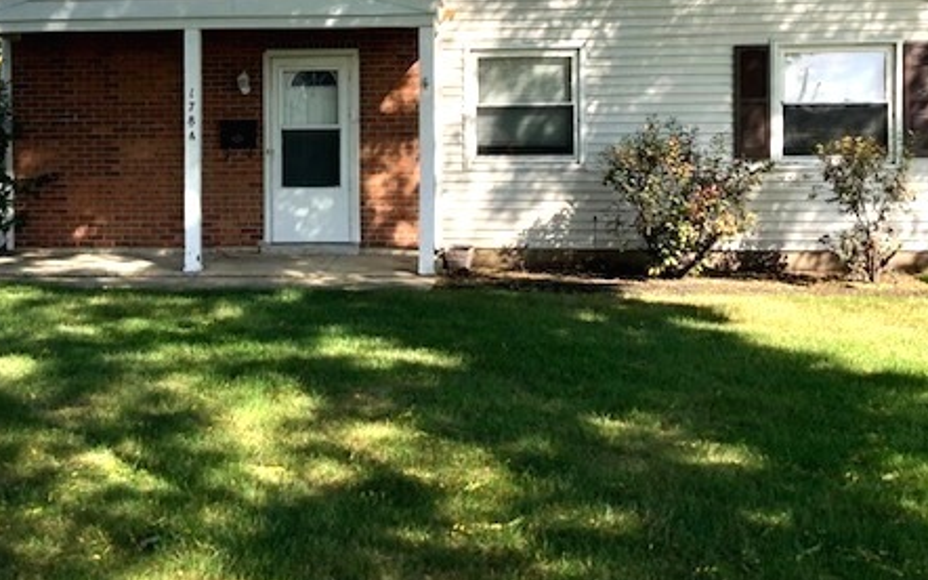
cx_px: 426
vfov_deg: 29.0
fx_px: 1087
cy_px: 90
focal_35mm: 43
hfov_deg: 46.2
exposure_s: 1/991
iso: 20
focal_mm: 3.99
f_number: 1.8
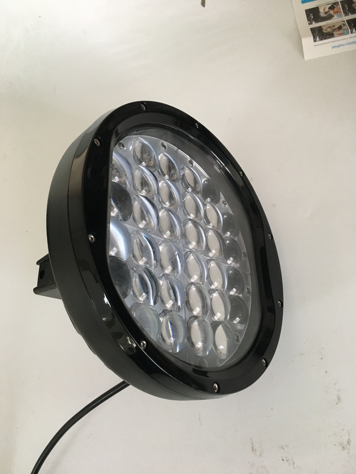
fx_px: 398
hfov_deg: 48.2
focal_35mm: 29
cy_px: 237
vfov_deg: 61.7
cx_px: 178
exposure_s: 1/33
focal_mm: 4.15
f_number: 2.2
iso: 160
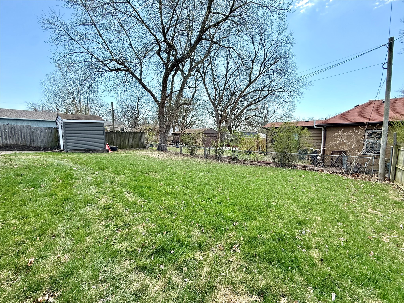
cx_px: 202
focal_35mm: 14
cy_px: 152
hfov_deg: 102.1
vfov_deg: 85.7
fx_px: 163
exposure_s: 1/694
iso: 64
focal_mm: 2.22
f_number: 2.2
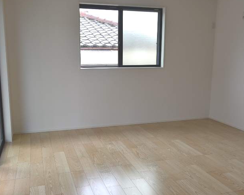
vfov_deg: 41.1
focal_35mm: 36
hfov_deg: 50.3
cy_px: 96
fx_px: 260
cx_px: 114
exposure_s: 1/160
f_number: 6.3
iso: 400
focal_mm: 31
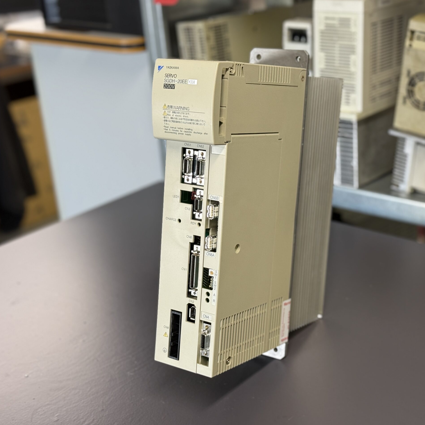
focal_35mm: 57
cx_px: 240
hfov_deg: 30.0
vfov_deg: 30.0
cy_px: 214
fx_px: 792
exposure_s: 1/50
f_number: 1.78
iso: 125
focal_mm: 6.76
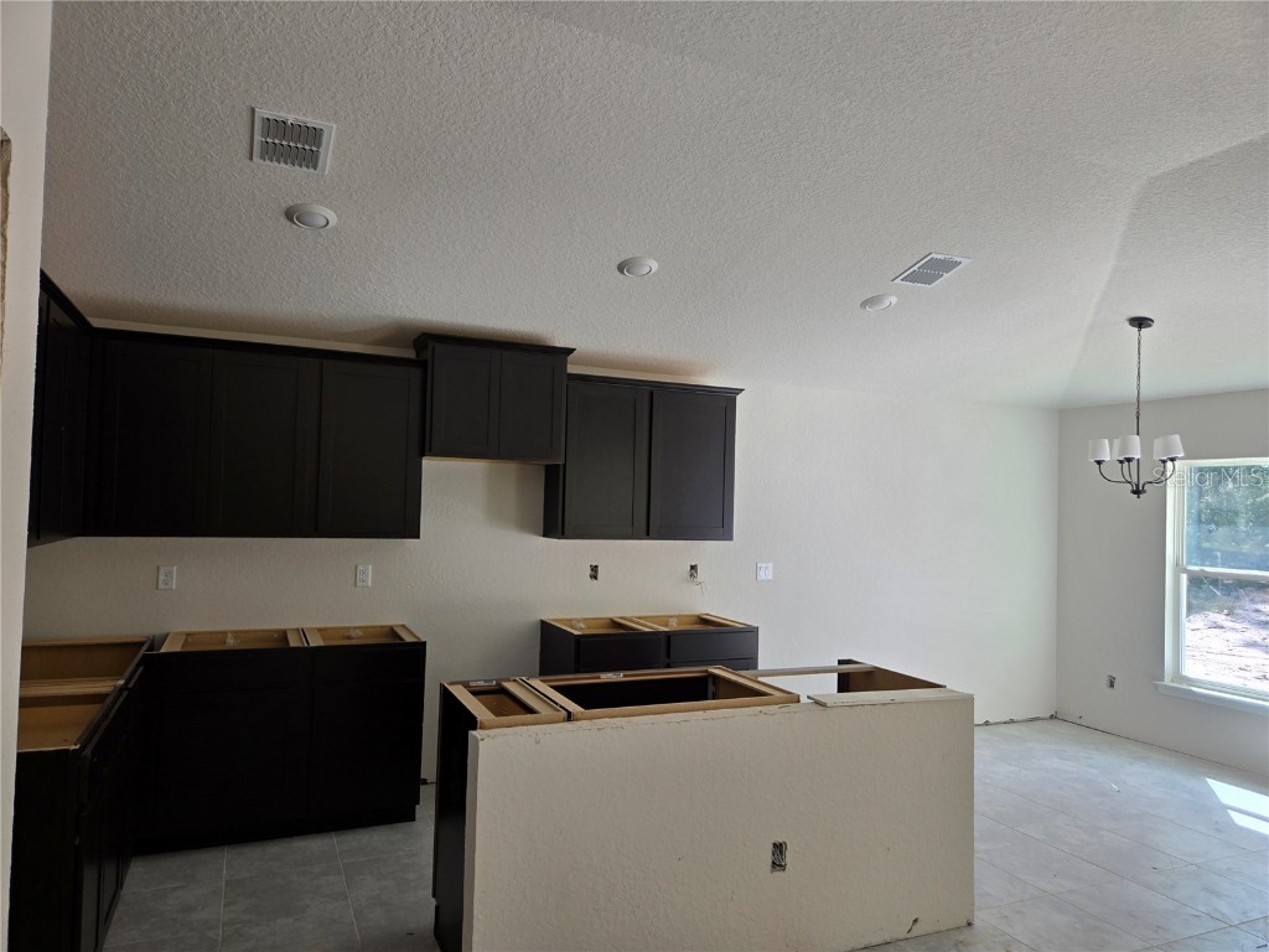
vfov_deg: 58.9
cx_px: 634
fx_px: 843
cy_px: 476
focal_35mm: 23
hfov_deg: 73.9
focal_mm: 5.4
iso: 40
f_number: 1.8
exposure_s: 1/180
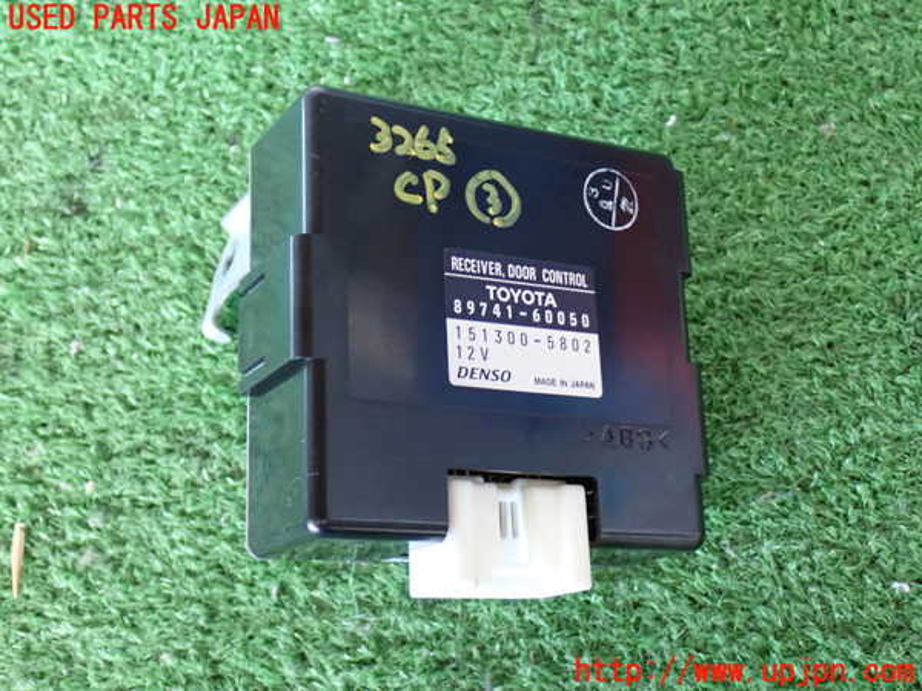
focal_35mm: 50
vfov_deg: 29.1
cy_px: 346
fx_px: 1332
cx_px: 461
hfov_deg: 38.2
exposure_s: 1/40
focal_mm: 9.01
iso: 800
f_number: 3.2
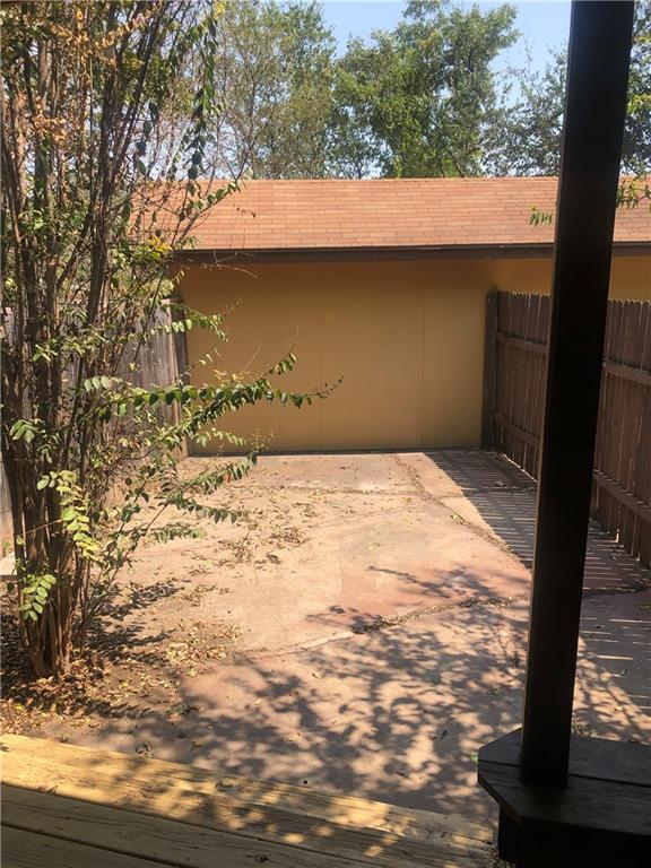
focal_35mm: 28
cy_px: 434
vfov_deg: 63.4
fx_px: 702
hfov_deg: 49.7
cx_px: 326
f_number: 1.8
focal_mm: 3.99
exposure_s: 1/934
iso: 20
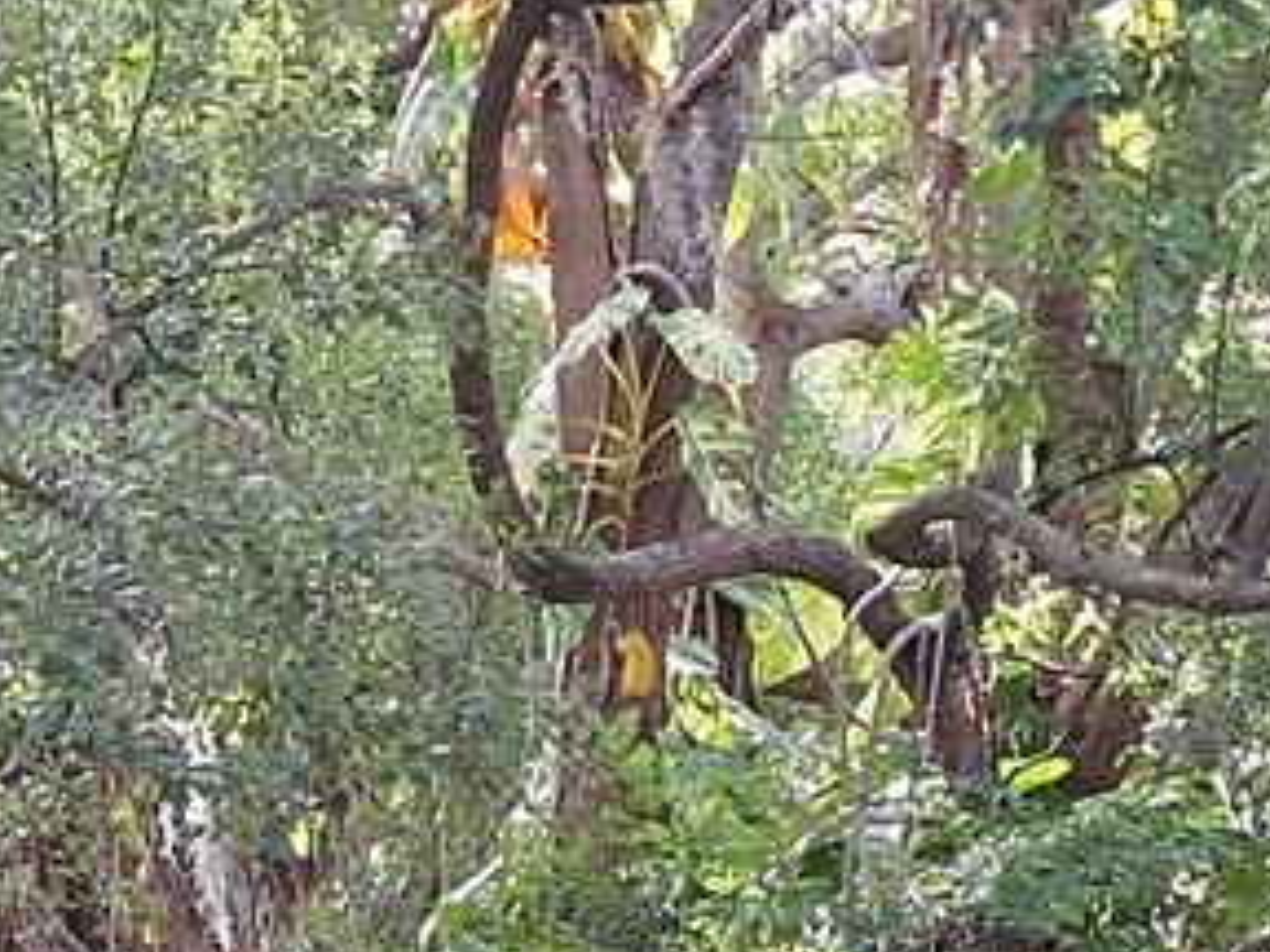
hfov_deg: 15.2
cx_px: 26
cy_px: 1261
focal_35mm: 128
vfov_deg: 11.3
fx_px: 4696
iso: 40
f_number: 1.8
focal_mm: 5.54
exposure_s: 1/253
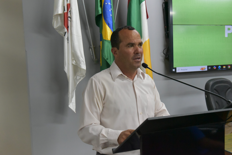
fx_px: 258
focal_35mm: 40
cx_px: 116
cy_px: 78
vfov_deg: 33.4
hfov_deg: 48.5
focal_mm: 40
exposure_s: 1/200
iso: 10000
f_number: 7.1
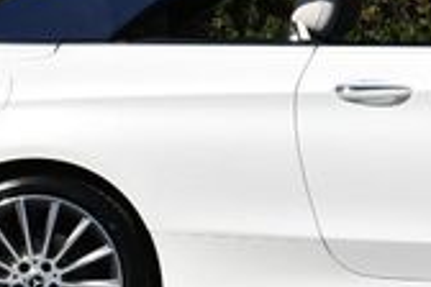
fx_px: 2287
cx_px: 472
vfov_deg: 7.1
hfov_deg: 10.6
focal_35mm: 191
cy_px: -59
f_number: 9
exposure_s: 1/320
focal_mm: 25
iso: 100
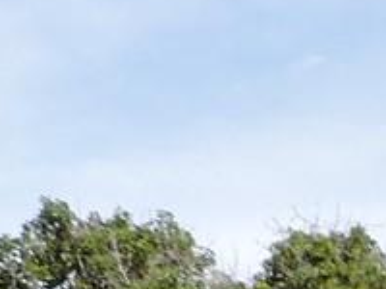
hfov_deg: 9.6
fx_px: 2141
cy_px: 726
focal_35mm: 192
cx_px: 797
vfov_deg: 7.2
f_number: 3
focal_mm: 4.3
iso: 100
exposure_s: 1/1000
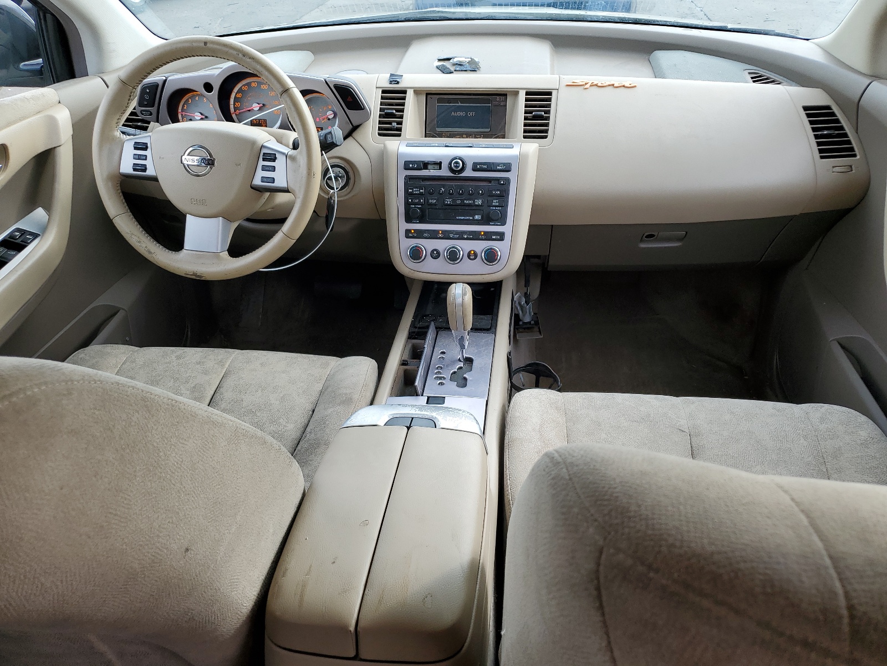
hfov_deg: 67.3
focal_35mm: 26
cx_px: 444
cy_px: 333
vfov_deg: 53.1
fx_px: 666
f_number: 1.5
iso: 50
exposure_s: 1/303
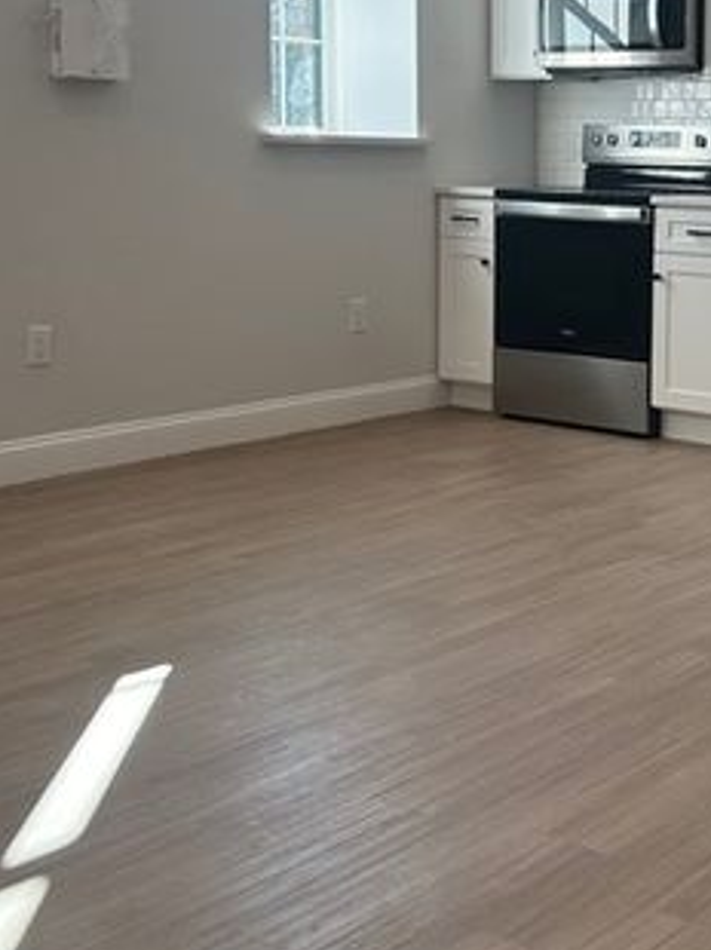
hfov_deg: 24.8
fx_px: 1536
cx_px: 711
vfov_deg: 33.8
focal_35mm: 56
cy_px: 253
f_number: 1.5
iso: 50
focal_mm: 5.7
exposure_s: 1/325
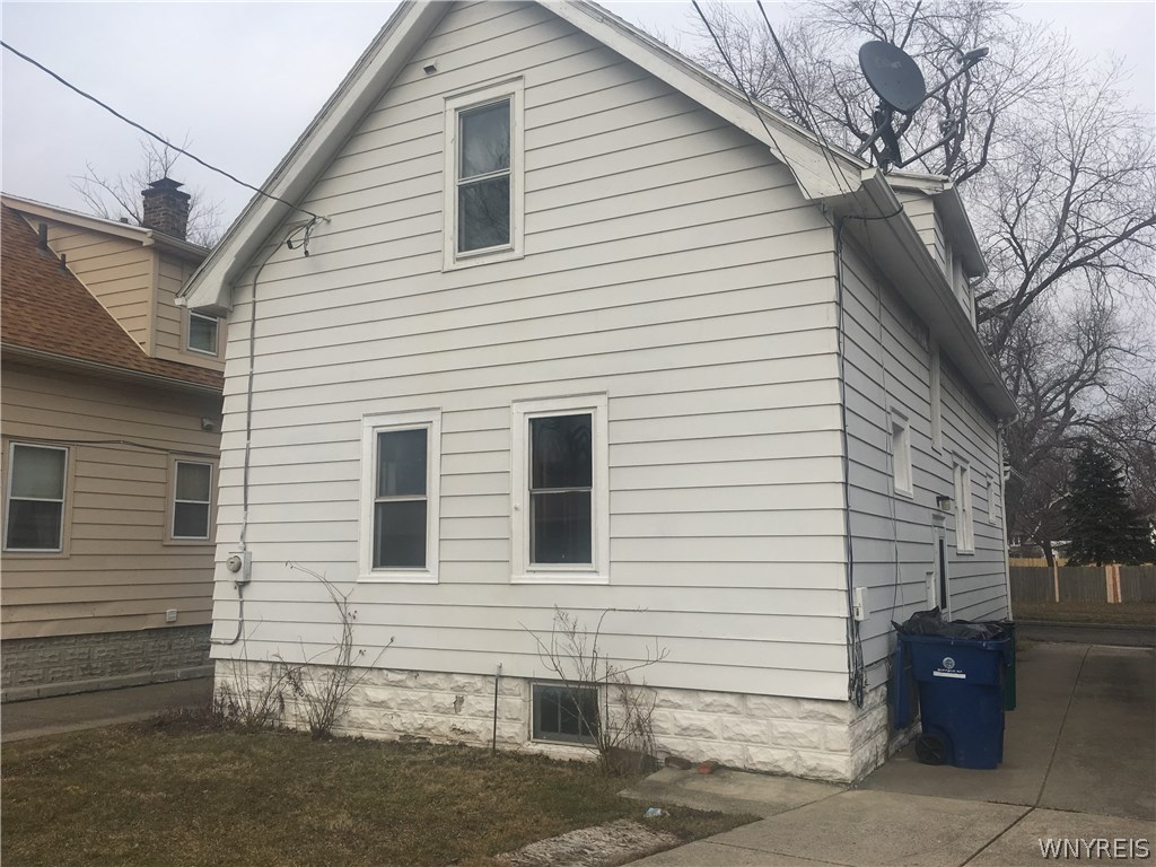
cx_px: 578
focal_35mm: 29
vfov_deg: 48.2
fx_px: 968
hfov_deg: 61.7
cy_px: 434
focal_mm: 4.15
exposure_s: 1/519
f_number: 2.2
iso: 25
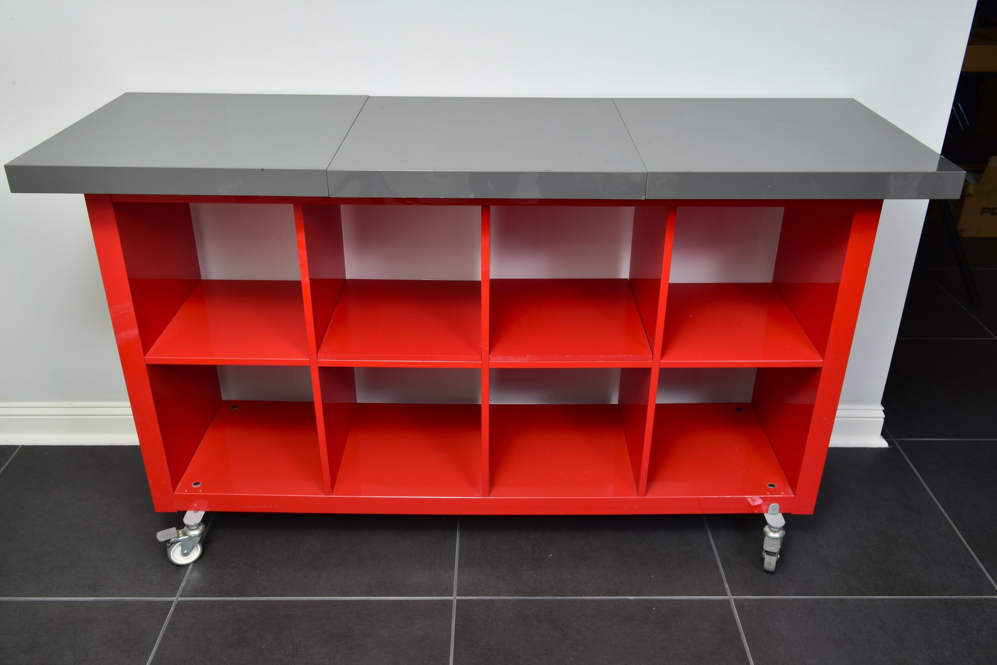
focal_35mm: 32
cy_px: 332
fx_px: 886
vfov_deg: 41.1
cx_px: 498
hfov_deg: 58.7
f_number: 14
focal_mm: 32
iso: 125
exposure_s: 1/80
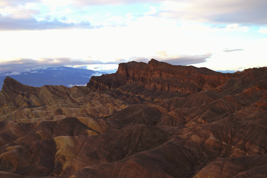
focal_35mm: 44
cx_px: 134
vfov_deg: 30.5
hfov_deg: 44.5
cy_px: 89
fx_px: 326
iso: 100
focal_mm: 44
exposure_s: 1/80
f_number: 4.5
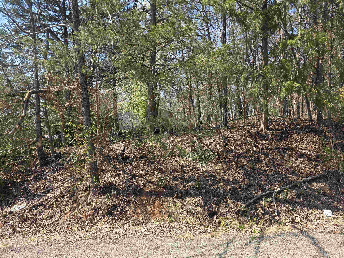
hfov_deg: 73.9
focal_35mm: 23
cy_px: 129
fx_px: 229
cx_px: 172
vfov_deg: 58.9
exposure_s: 1/1286
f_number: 1.7
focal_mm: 6.3
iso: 80
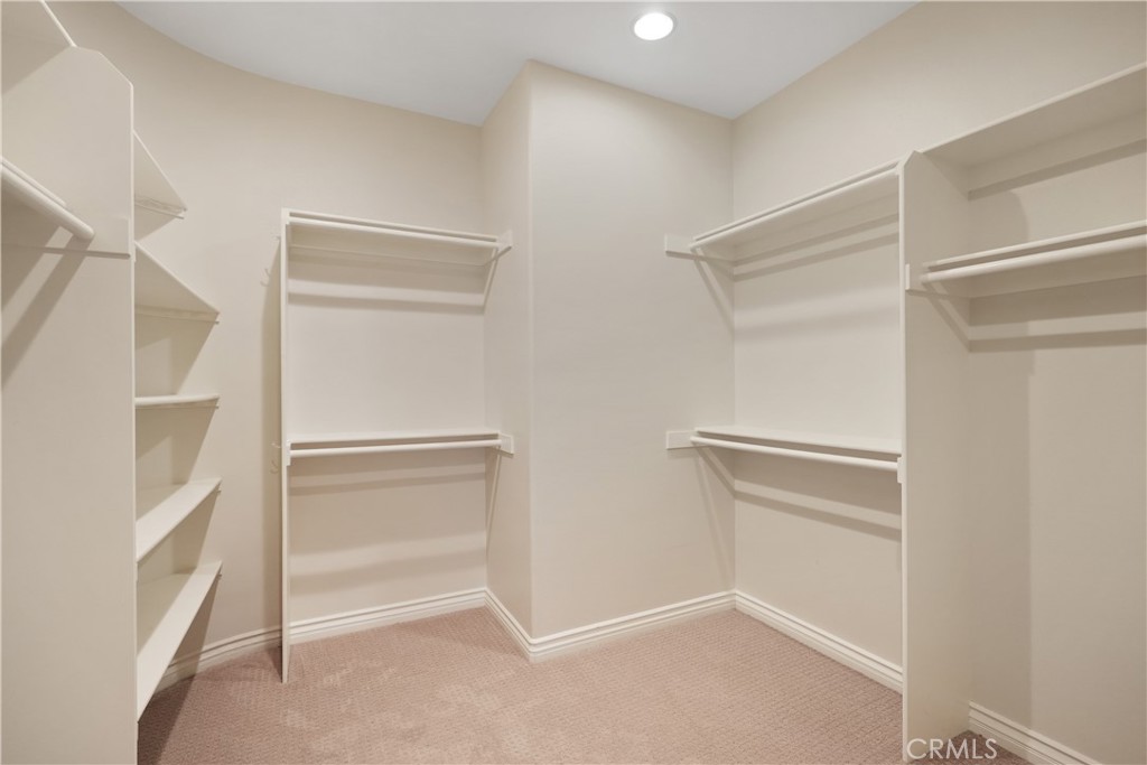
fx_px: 510
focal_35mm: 16
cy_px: 382
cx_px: 574
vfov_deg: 73.8
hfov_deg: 96.7
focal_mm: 16
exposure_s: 1/30
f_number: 4
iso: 2500
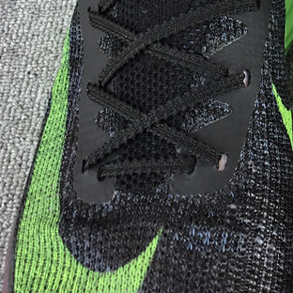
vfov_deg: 20.9
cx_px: 328
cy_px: -21
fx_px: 757
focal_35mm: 79
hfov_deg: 20.8
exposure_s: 1/100
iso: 40
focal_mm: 3.3
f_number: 2.4
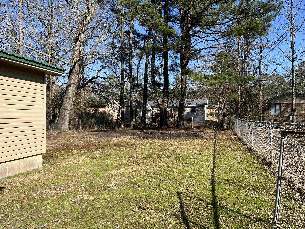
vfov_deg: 53.1
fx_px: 229
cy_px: 114
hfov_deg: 67.3
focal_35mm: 26
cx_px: 152
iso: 50
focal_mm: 5.1
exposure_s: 1/2062
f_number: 1.6
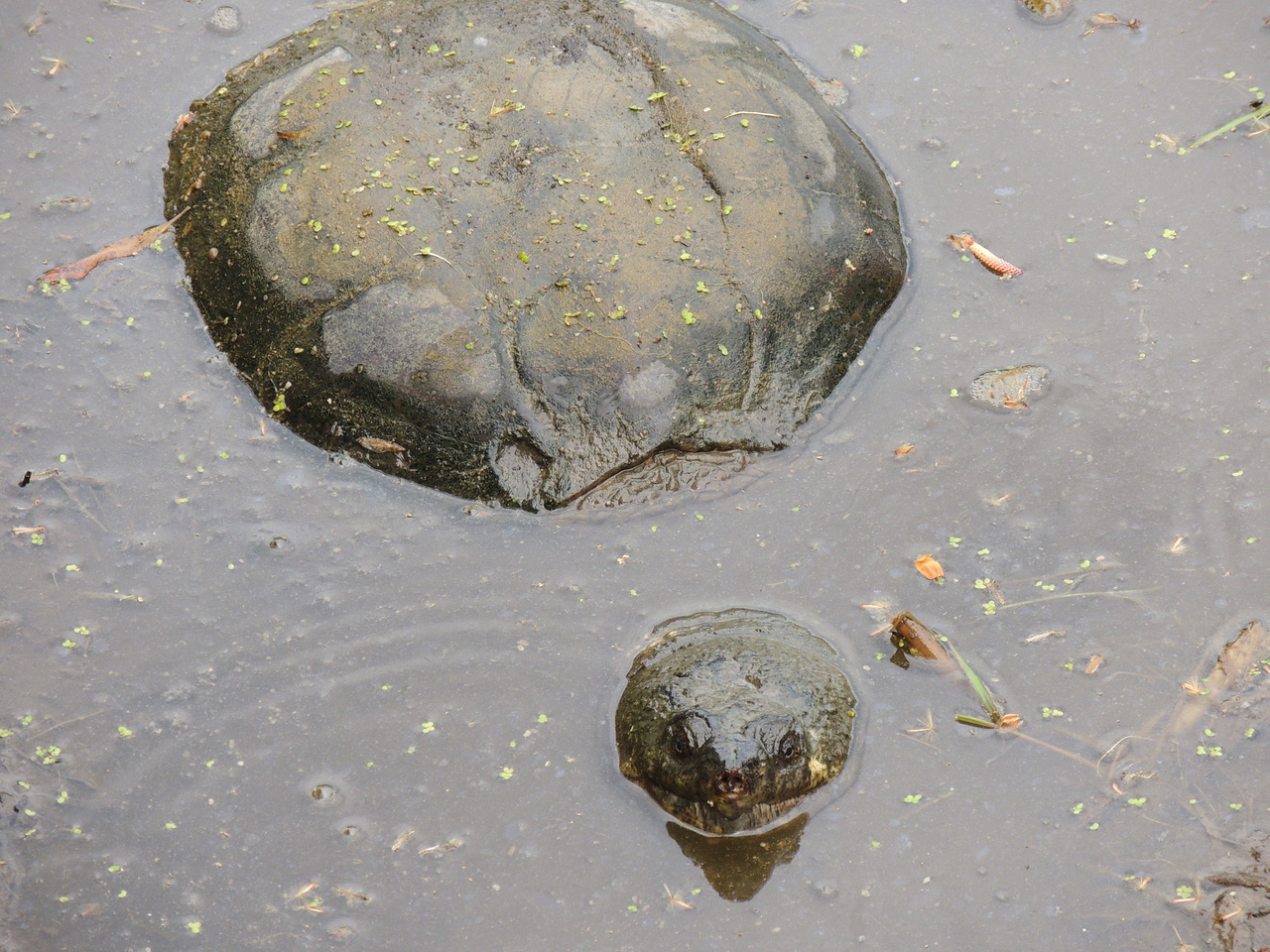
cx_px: 635
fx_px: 17243
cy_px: 476
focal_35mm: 470
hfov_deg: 4.2
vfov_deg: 3.2
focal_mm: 83.8
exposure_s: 1/250
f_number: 4.9
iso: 280
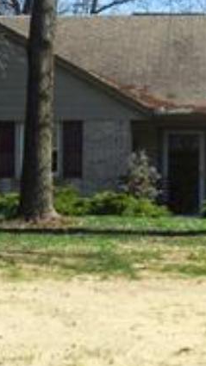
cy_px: 85
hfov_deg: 7.1
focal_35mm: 170
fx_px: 1651
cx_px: 272
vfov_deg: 12.6
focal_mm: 8.2
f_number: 3.8
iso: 125
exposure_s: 1/640
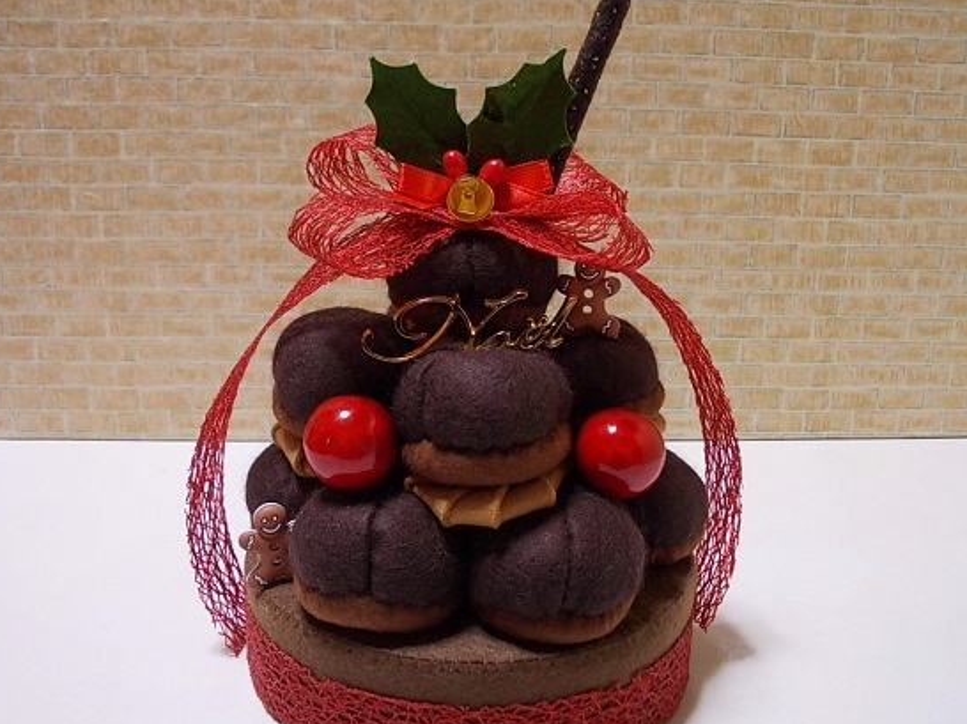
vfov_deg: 36.8
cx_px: 475
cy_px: 368
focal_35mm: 39
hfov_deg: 47.9
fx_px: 1089
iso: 200
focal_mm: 5.3
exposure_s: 1/13
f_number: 3.1
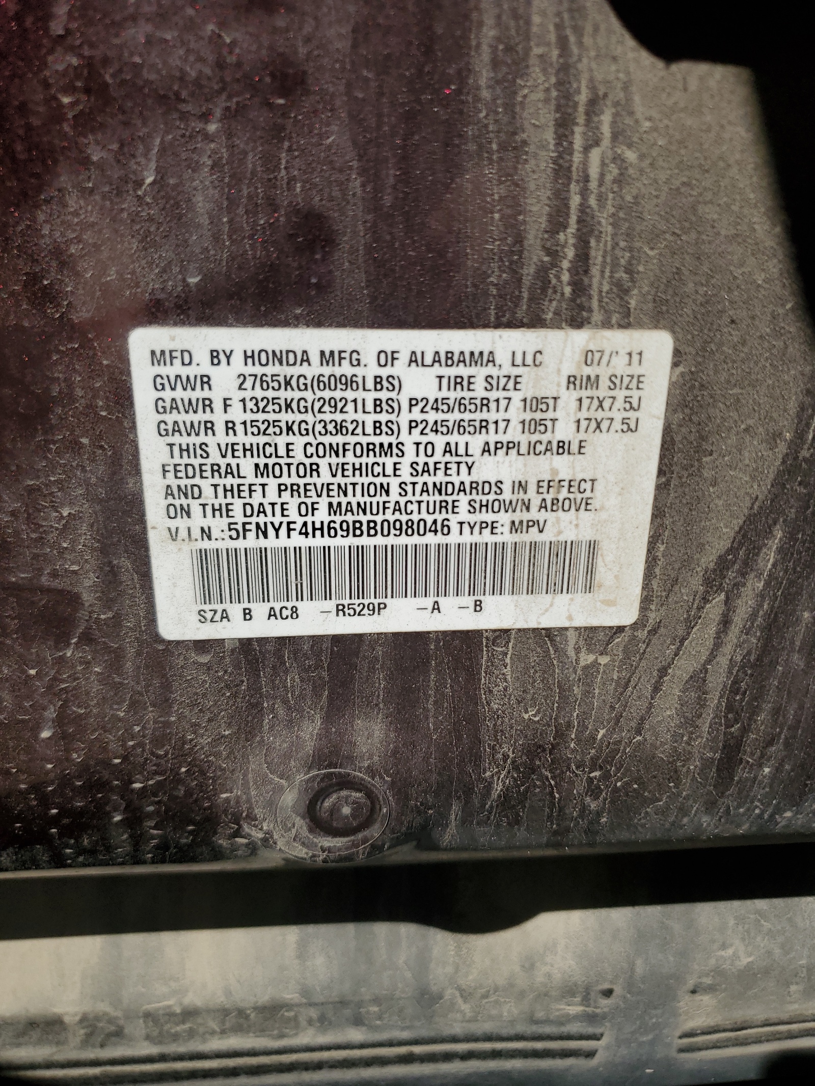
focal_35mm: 26
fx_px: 816
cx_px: 408
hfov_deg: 53.1
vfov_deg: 67.3
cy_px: 543
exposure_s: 1/5000
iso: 50
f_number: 1.5
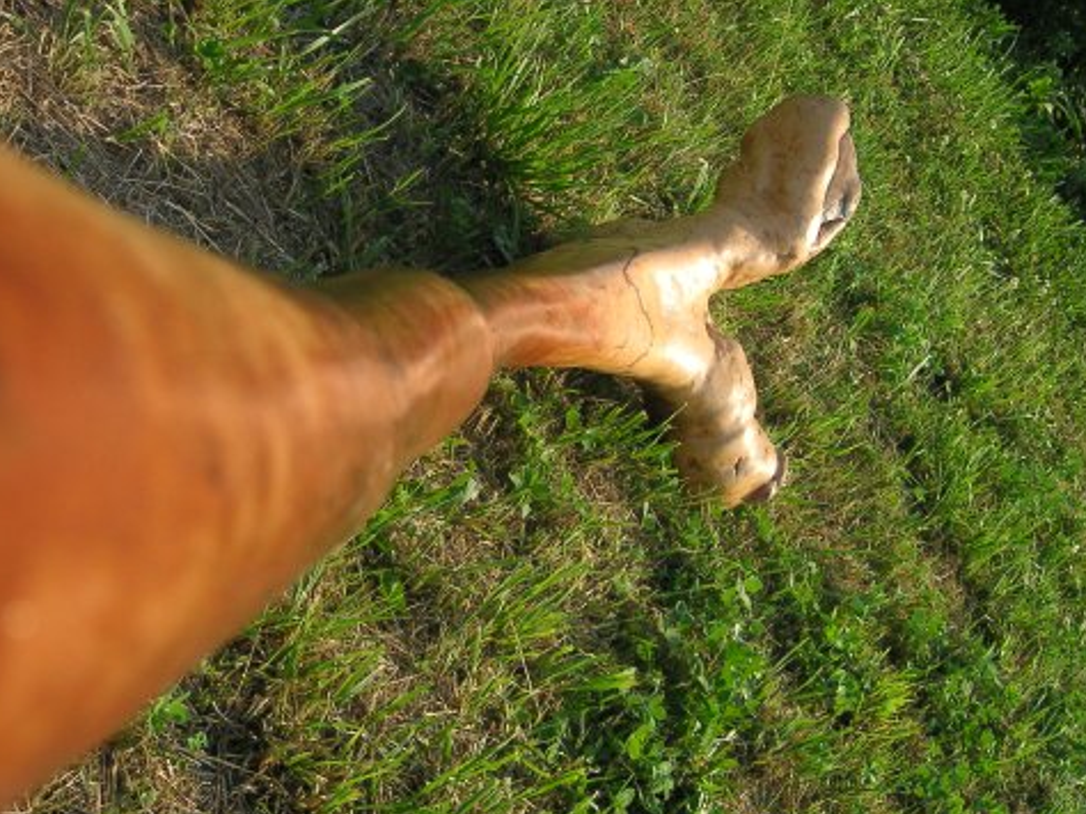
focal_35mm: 50
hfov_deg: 38.2
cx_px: 561
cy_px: 362
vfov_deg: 29.1
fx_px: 1568
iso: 50
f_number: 2.8
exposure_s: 1/350
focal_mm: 6.1
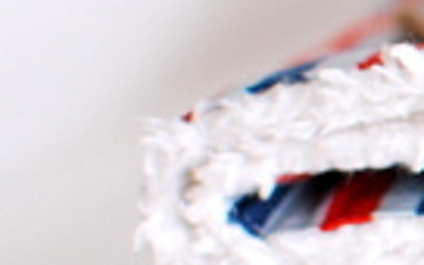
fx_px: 2742
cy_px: 140
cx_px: 820
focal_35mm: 237
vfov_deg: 5.5
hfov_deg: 8.4
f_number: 2.8
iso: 400
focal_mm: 35
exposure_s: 1/125
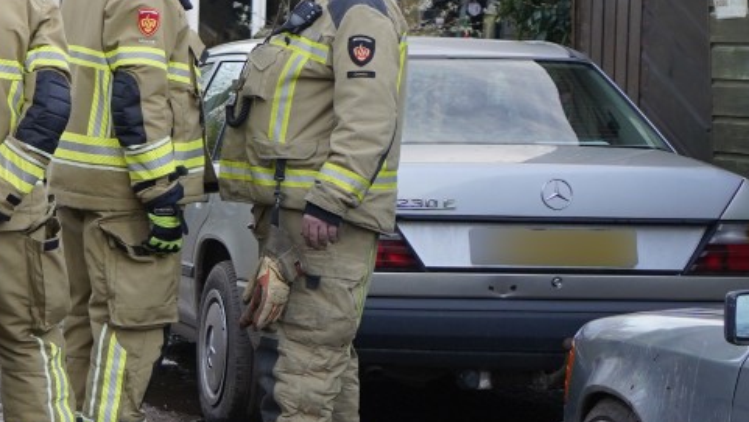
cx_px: -406
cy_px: 114
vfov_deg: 9.5
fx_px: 2523
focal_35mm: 127
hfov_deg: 15.5
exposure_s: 1/60
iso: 320
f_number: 4
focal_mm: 36
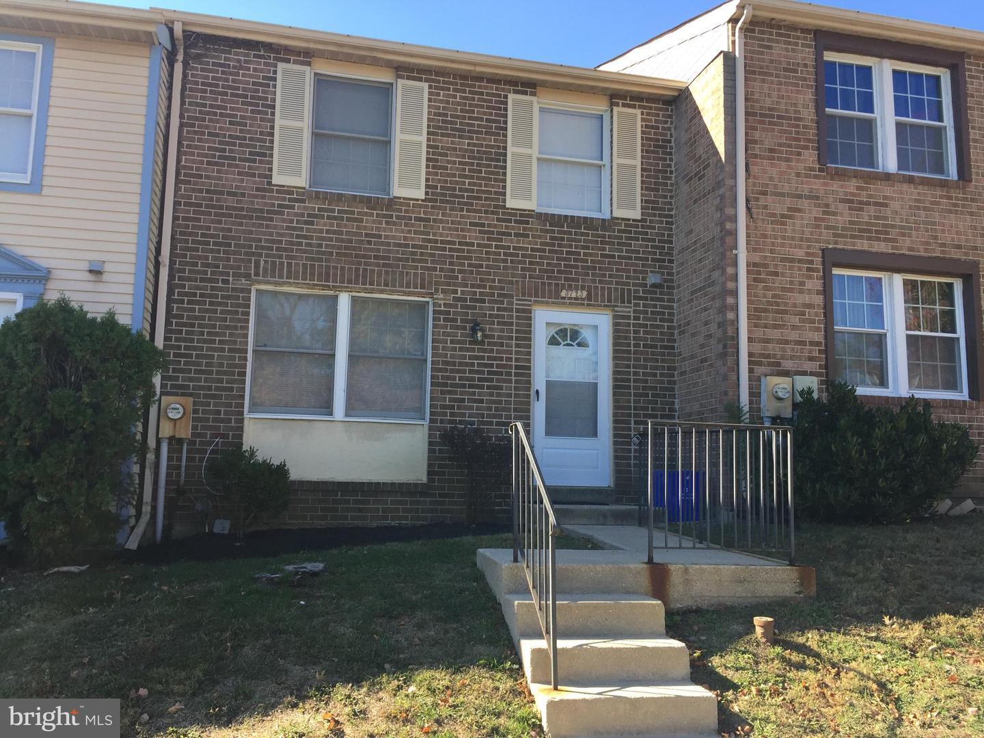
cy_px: 369
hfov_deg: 61.7
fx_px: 824
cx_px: 492
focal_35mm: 29
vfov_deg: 48.2
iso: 32
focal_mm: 4.15
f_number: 2.2
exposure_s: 1/444
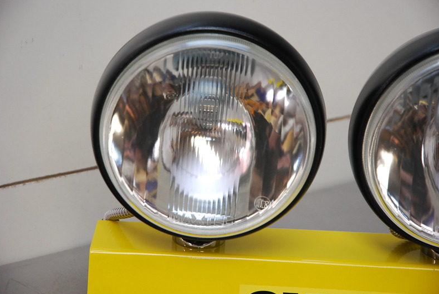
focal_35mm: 106
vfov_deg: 13.0
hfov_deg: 19.2
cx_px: 218
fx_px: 1295
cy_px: 147
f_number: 4.5
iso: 800
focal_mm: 70
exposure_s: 1/50
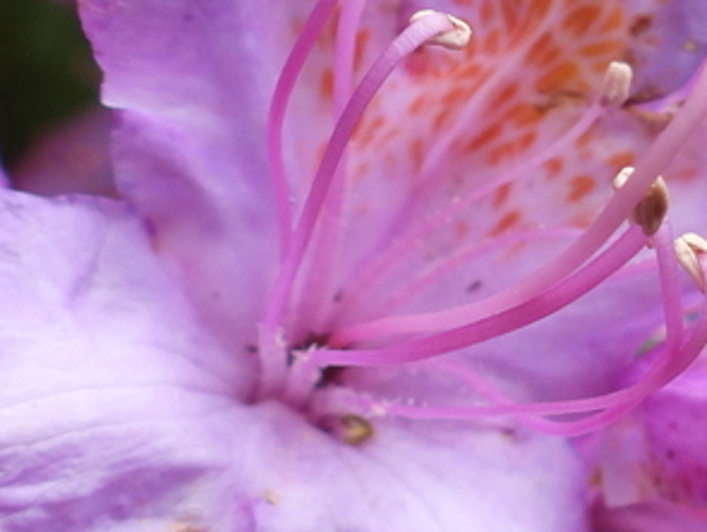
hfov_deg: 18.1
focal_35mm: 104
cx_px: 812
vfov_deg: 14.2
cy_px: 350
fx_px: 2127
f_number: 2.8
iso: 100
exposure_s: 1/250
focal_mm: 4.3
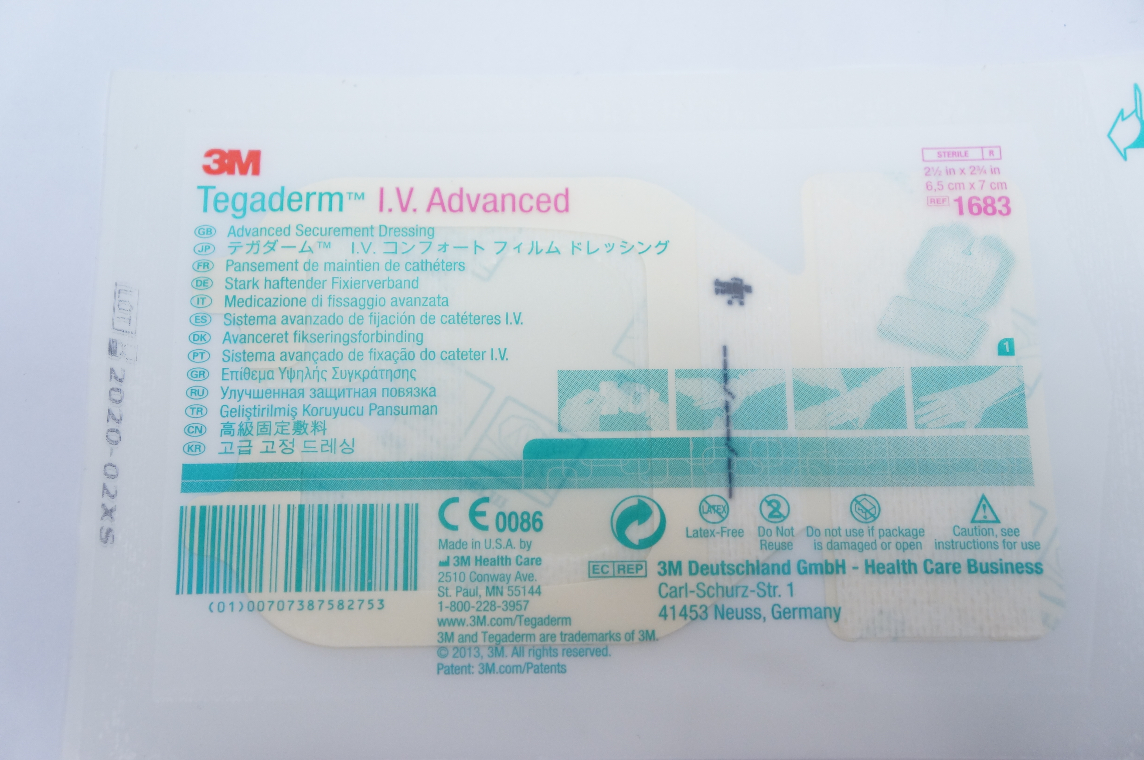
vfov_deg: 26.4
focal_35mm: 51
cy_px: 380
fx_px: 1619
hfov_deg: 38.9
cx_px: 572
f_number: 4.5
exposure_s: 1/125
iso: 800
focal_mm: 34
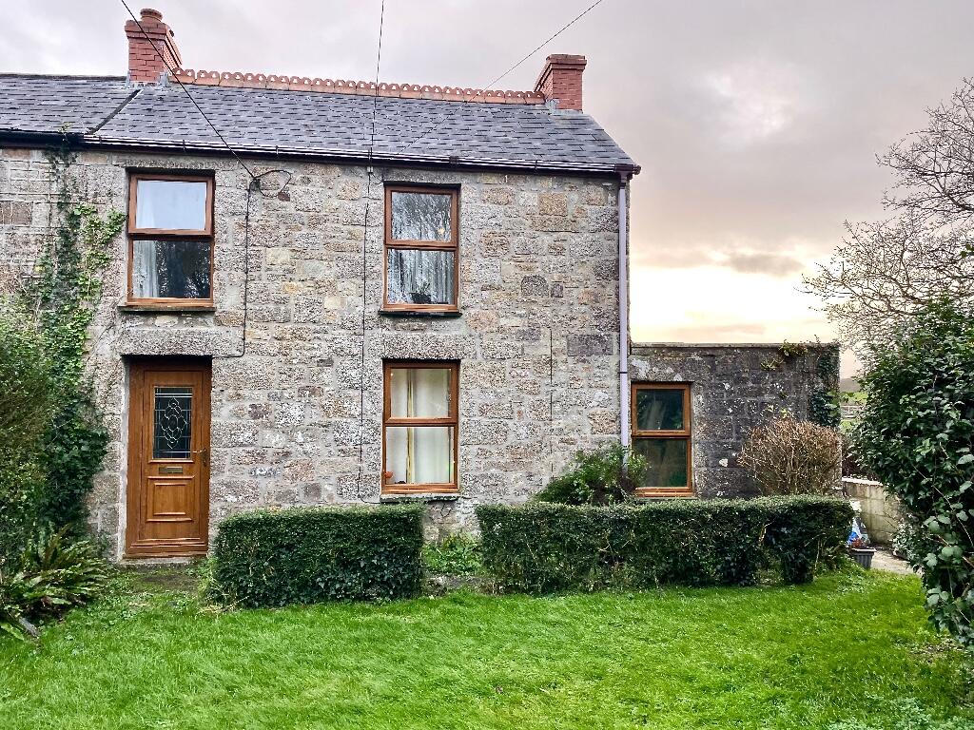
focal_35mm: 26
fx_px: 732
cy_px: 365
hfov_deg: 67.3
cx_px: 487
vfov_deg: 53.1
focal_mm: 4.25
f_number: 1.8
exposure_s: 1/122
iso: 125
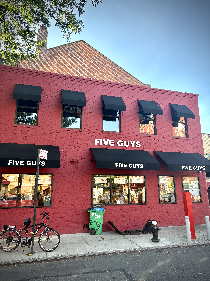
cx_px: 105
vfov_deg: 67.3
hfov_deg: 53.1
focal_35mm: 26
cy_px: 140
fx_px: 210
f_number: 1.6
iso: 40
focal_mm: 5.96
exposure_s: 1/294
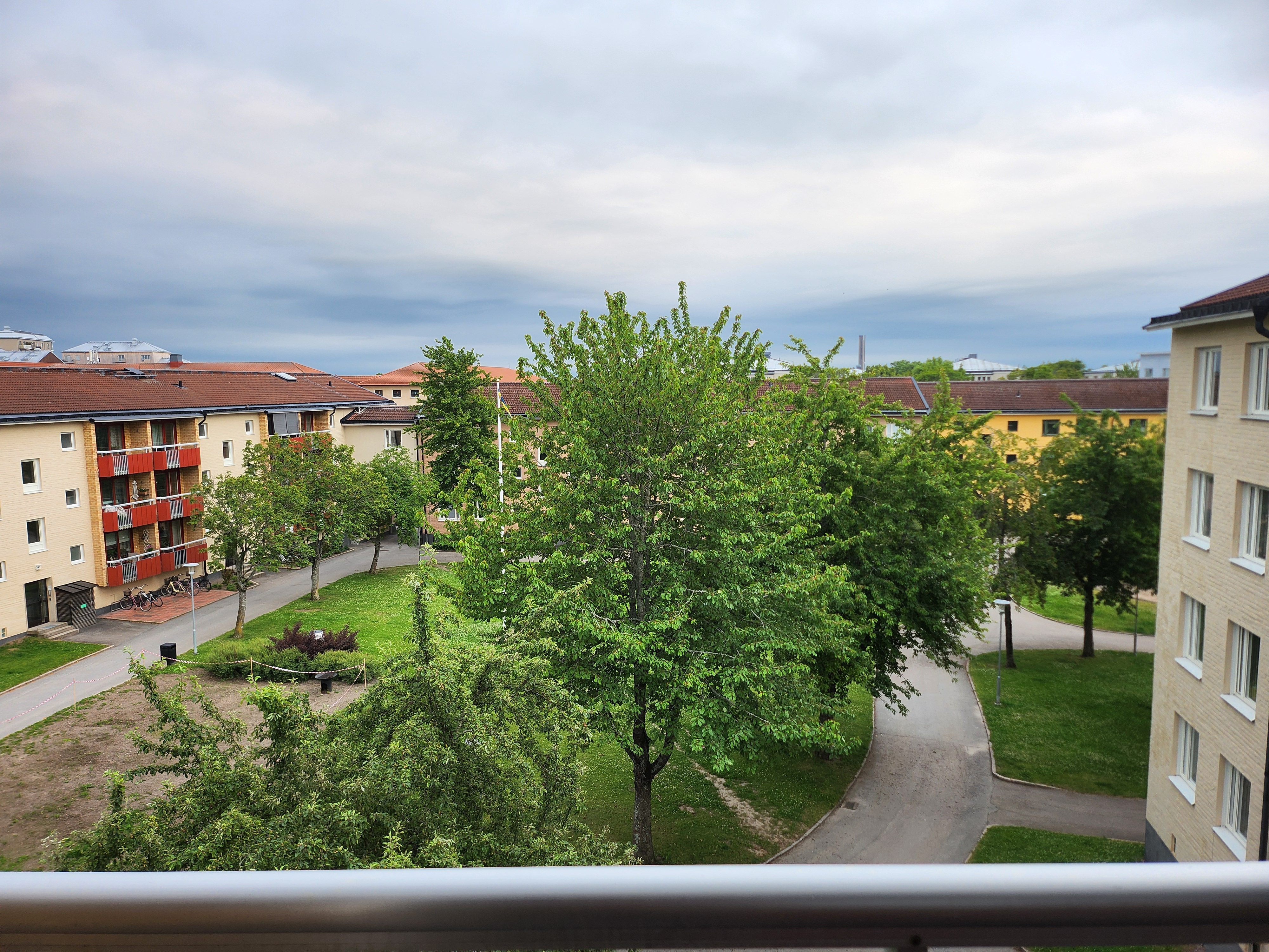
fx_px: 880
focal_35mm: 24
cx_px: 634
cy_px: 476
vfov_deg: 56.8
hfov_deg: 71.6
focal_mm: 5
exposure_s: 1/765
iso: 50
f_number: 1.8
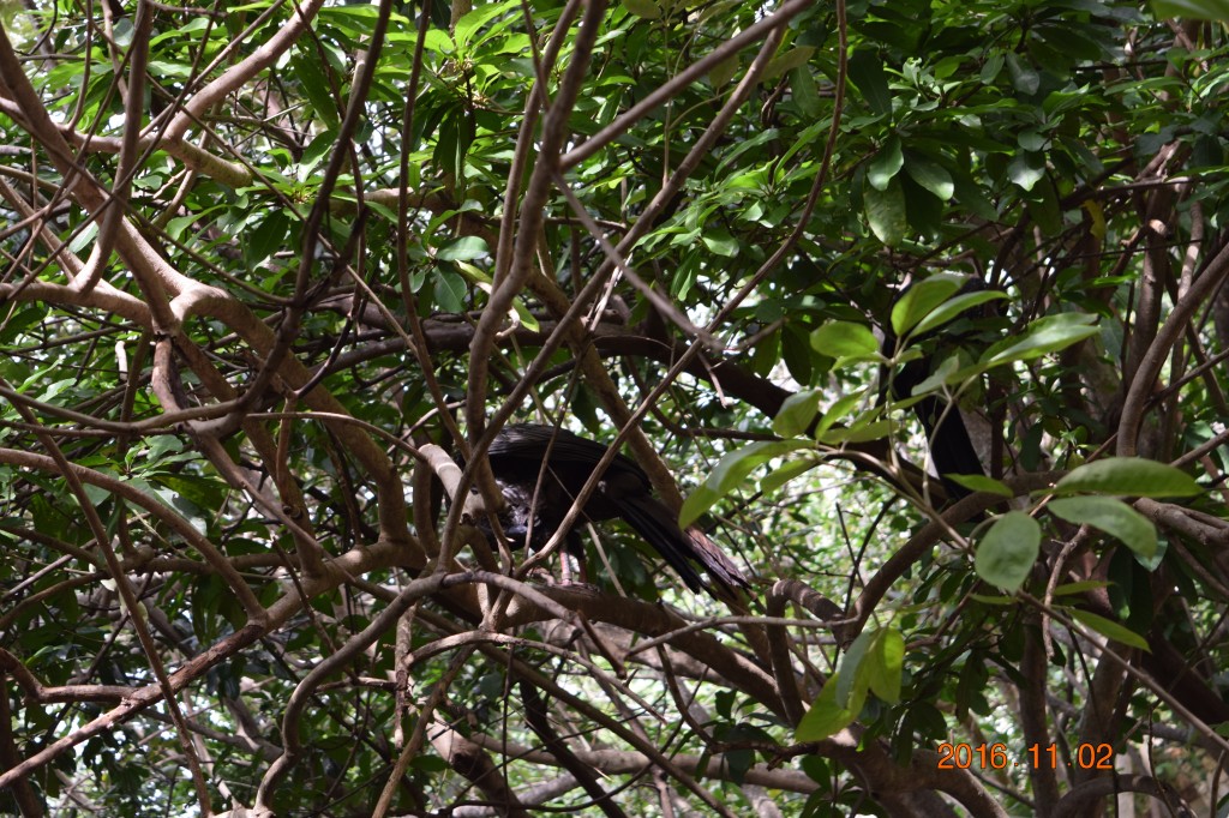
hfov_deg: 24.6
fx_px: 2815
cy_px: 409
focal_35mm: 82
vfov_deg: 16.5
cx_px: 614
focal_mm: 55
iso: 400
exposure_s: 1/125
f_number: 5.6
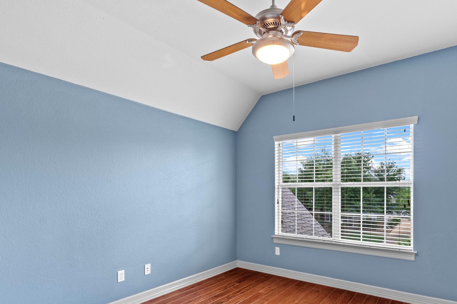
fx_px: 254
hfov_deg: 83.5
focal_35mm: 20
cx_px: 260
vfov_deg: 60.9
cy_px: 193
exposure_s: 2
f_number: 11
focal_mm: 10
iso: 250
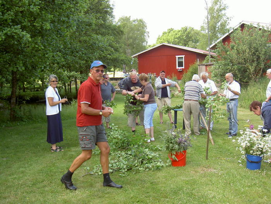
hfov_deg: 47.9
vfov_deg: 36.8
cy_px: 102
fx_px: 305
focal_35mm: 39
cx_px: 136
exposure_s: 1/200
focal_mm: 8
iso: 50
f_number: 2.8
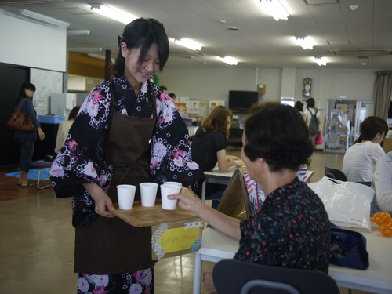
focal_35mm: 40
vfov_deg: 36.0
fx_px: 453
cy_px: 147
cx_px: 196
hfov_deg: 46.8
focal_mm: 20
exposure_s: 1/60
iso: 100
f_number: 1.7
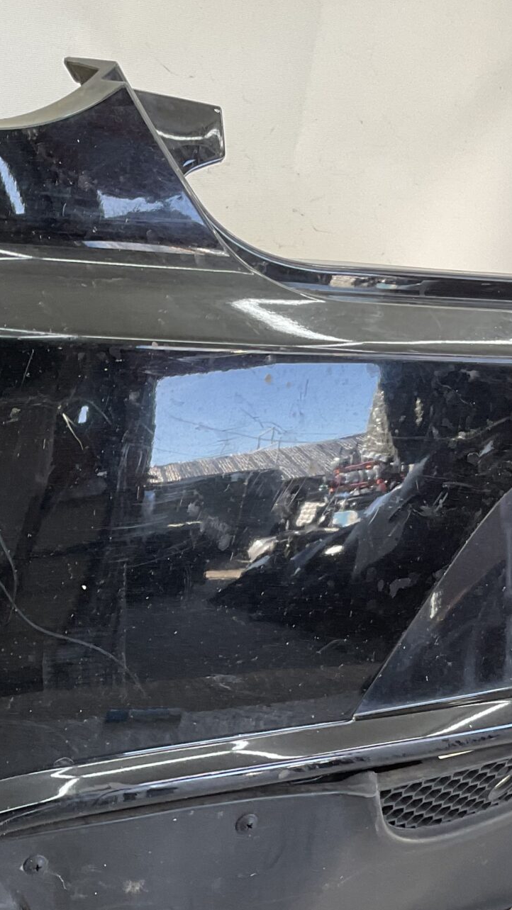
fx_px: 1521
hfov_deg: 18.6
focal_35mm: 63
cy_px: 643
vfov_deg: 32.9
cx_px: -13
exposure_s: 1/120
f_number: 1.8
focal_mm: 3
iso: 50
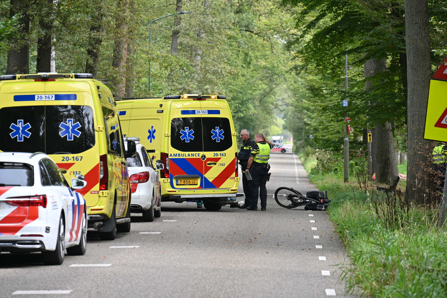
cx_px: 224
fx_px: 2483
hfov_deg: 10.3
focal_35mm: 200
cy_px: 149
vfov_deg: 6.9
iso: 500
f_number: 6.3
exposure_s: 1/250
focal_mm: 200
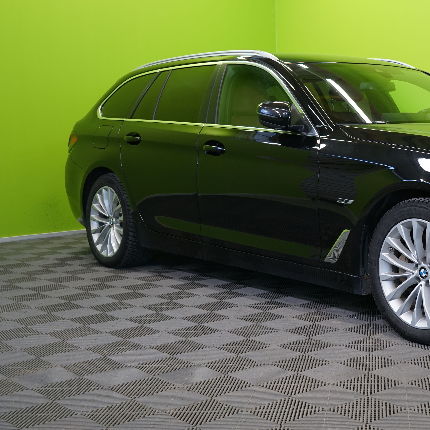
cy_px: 177
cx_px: 406
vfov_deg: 29.5
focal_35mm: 58
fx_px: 815
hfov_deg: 28.2
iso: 500
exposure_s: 1/40
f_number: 5
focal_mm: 34
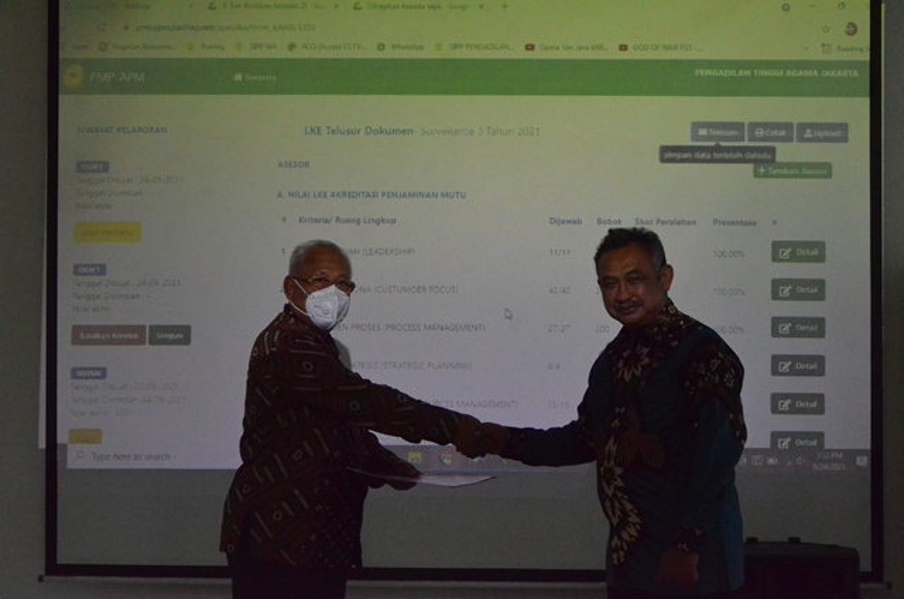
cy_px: 300
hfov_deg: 35.1
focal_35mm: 57
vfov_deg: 23.7
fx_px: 1428
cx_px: 452
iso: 6400
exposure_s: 1/200
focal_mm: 38
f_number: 8
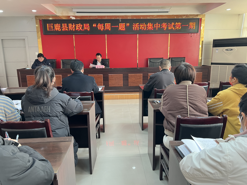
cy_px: 92
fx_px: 186
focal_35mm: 26
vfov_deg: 53.1
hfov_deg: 67.3
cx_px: 124
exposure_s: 1/50
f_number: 1.5
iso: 320
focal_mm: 5.7
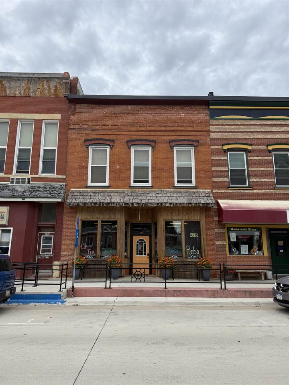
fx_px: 267
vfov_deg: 71.6
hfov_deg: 56.8
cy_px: 192
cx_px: 144
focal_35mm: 24
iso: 80
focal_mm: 6.76
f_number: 1.78
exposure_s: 1/2525
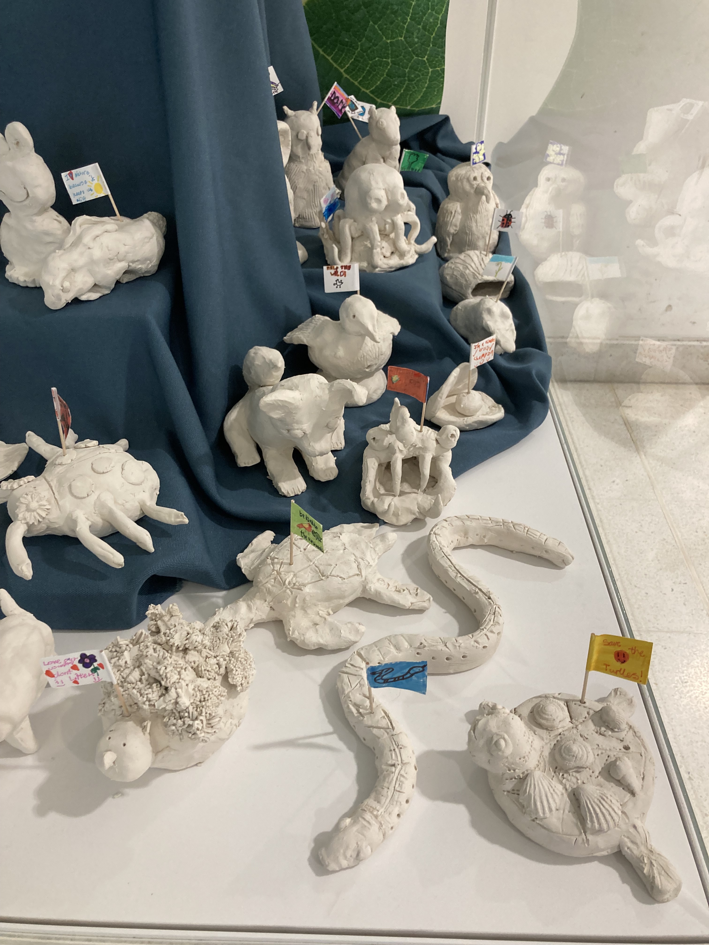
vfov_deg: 63.4
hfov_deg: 49.7
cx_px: 354
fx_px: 765
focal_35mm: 28
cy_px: 472
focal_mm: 3.99
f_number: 1.8
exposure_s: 1/50
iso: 125
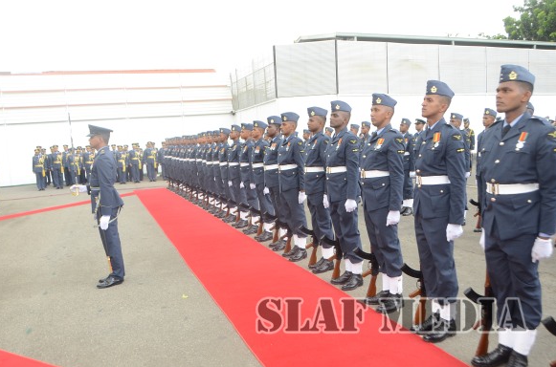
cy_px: 183
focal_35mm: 31
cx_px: 282
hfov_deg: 60.4
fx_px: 477
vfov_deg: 42.1
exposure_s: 1/100
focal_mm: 20
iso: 160
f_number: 4.5
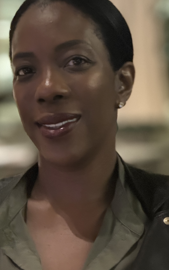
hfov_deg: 8.7
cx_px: 75
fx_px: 1105
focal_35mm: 150
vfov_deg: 13.9
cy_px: 154
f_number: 2.8
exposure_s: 1/17
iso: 4000
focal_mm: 15.66
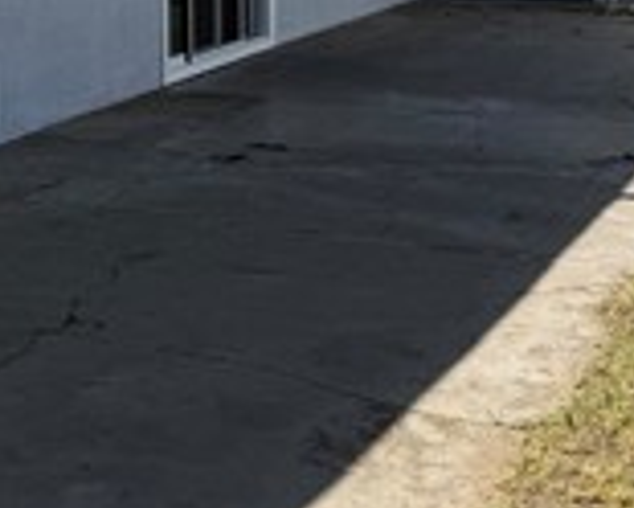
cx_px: -172
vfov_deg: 15.6
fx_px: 1820
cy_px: 16
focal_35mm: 97
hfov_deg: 18.5
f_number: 1.78
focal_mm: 6.76
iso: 80
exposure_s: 1/3584
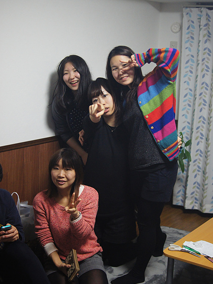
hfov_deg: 25.4
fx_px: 472
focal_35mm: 58
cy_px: 142
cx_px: 106
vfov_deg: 33.5
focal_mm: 35
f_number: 1.8
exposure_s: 1/100
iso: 1600
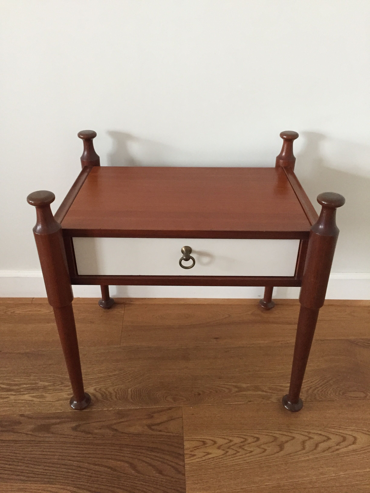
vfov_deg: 61.7
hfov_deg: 48.2
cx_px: 185
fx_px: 413
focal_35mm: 29
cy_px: 246
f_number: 2.2
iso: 250
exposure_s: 1/25
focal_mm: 4.15
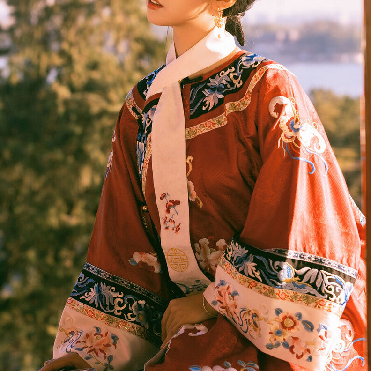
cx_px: 208
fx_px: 1455
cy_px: 123
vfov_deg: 14.5
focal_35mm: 120
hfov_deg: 14.5
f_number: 4.5
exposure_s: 1/200
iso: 100
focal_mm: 70
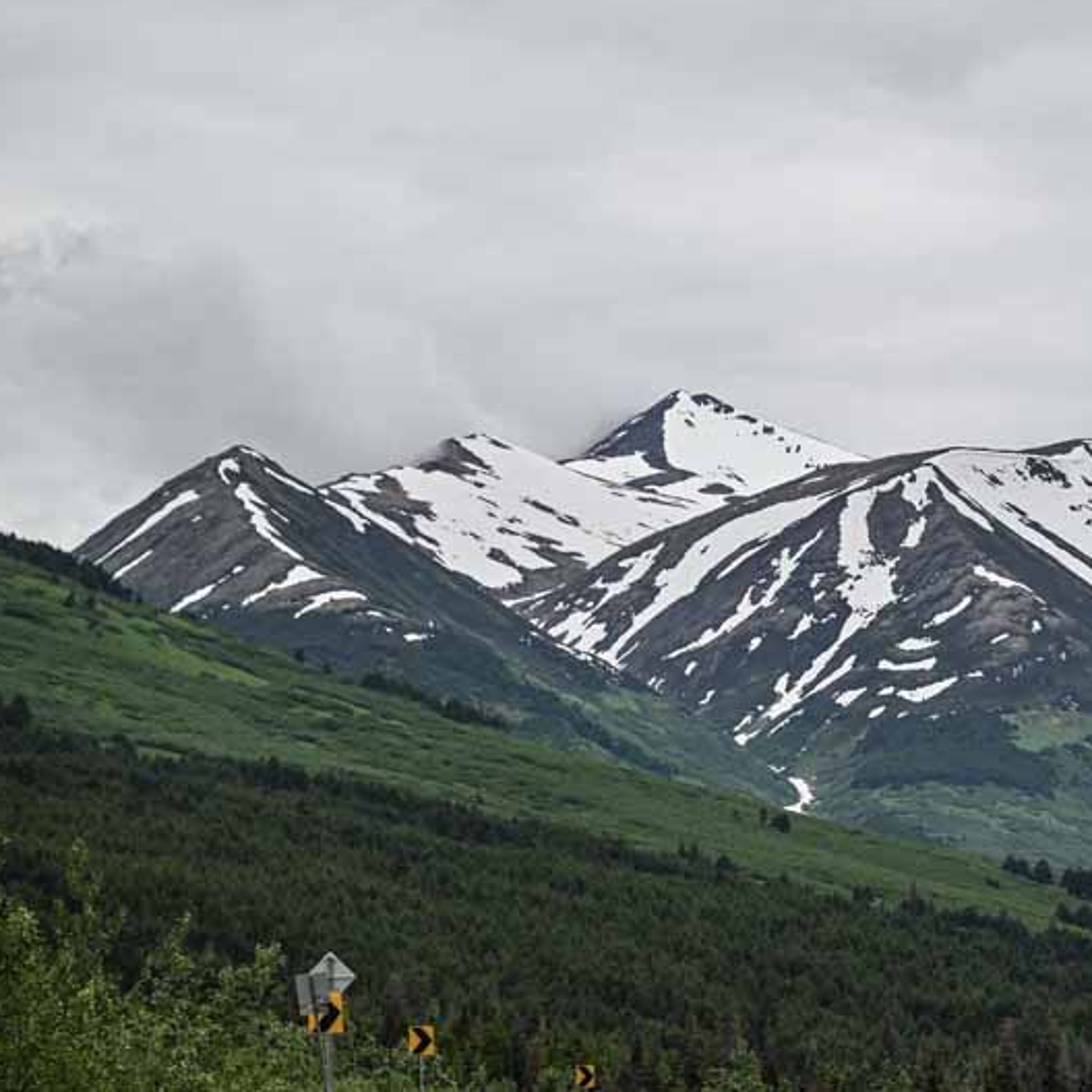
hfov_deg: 13.4
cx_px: 817
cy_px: 542
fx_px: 4640
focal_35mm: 130
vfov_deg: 13.4
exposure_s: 1/640
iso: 100
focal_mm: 101
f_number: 5
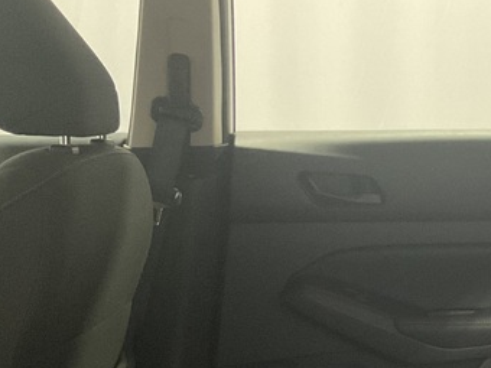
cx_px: 524
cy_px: 443
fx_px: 1163
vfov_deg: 17.2
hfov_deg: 22.6
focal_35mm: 82
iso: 250
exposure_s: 1/40
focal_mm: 3
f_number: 1.8
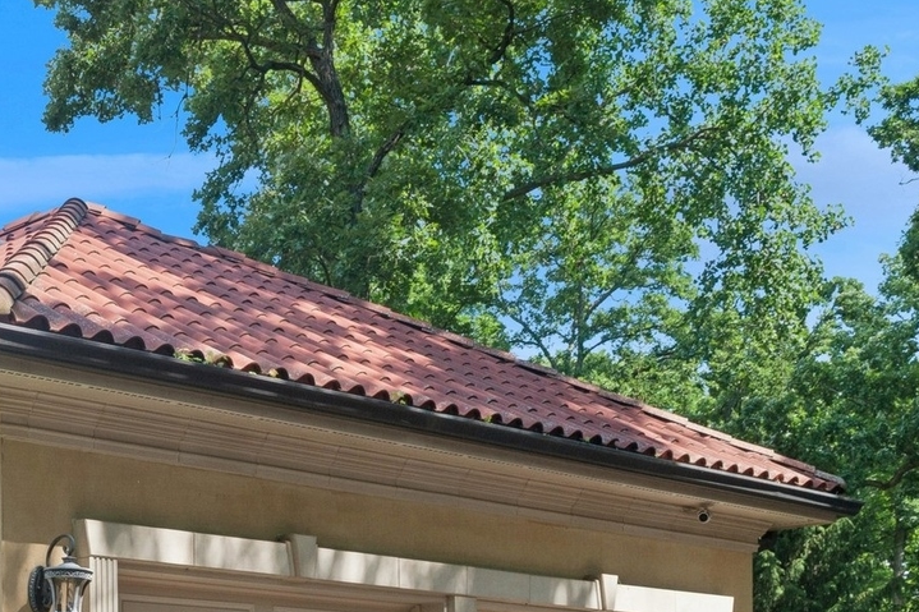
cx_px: 29
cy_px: 567
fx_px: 1786
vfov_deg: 19.1
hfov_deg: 27.4
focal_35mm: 70
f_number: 8
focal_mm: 31
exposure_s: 1/250
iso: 200
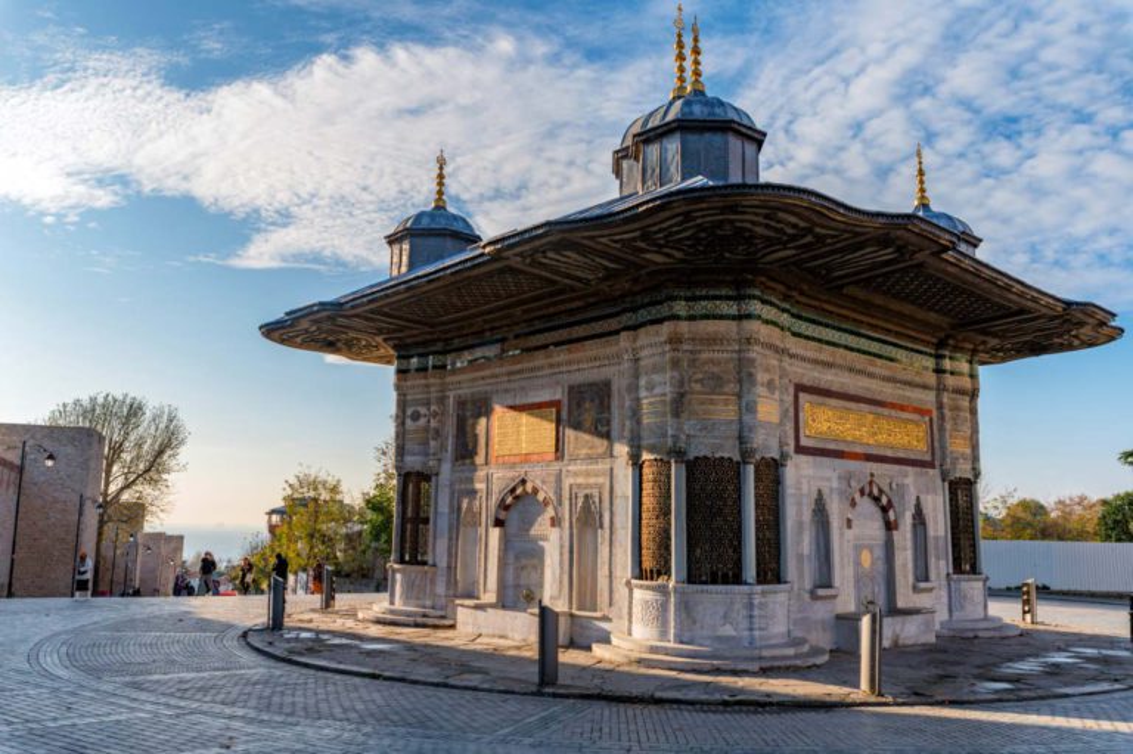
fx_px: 975
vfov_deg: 42.3
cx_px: 566
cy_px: 377
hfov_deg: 60.3
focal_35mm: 31
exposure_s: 1/2000
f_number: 5
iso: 400
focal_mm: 31
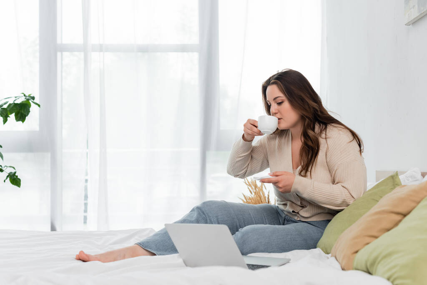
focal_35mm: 50
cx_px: 214
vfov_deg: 27.0
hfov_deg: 39.6
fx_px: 593
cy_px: 142
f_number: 3.5
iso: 320
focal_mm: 50
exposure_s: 1/160
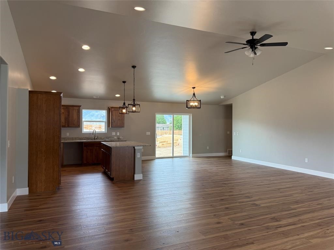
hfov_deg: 71.6
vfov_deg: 56.8
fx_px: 232
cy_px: 125
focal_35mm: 24
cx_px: 167
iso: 100
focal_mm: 6.76
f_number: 1.78
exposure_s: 1/165
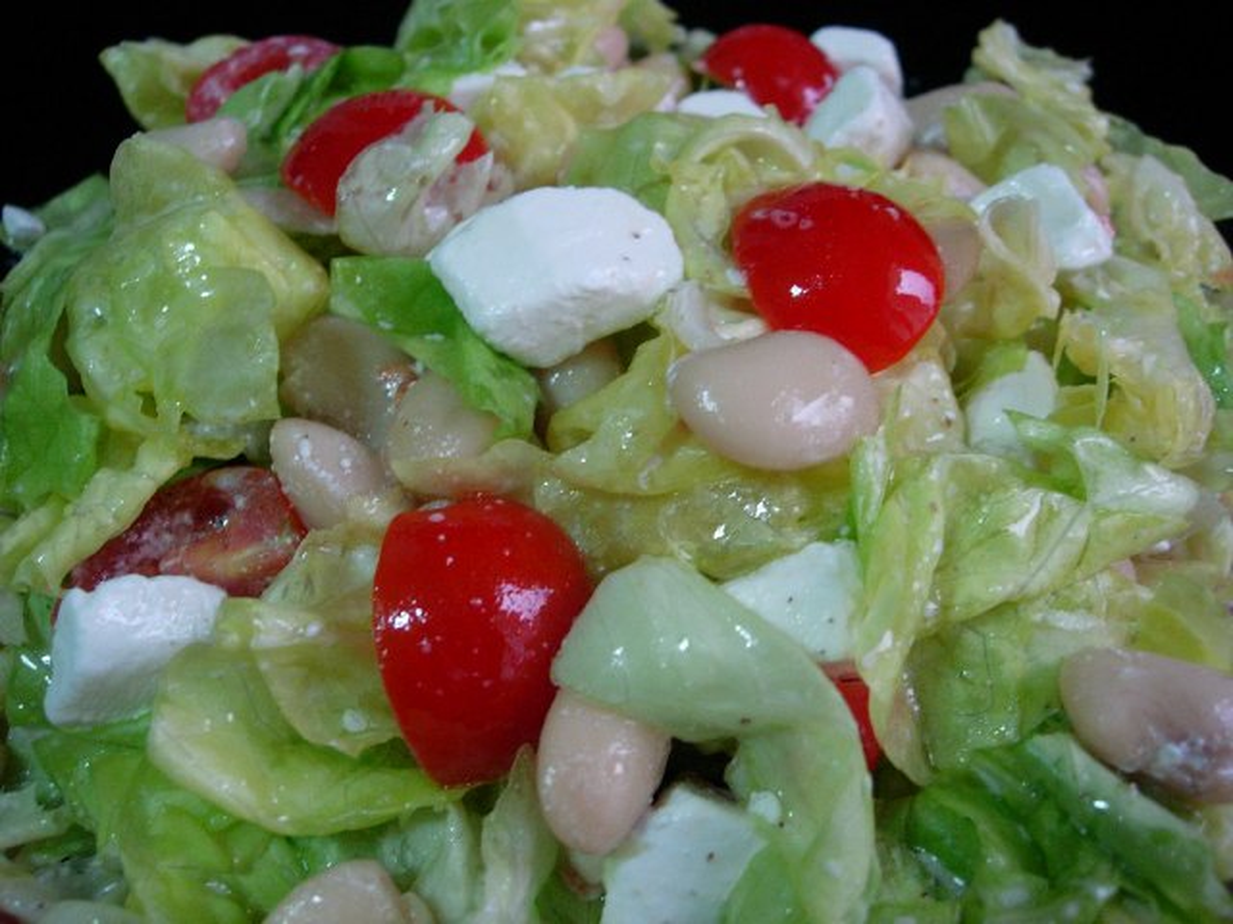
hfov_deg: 49.0
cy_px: 462
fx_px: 1354
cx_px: 616
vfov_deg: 37.7
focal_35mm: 38
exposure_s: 1/18.4
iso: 200
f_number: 2.8
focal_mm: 7.8
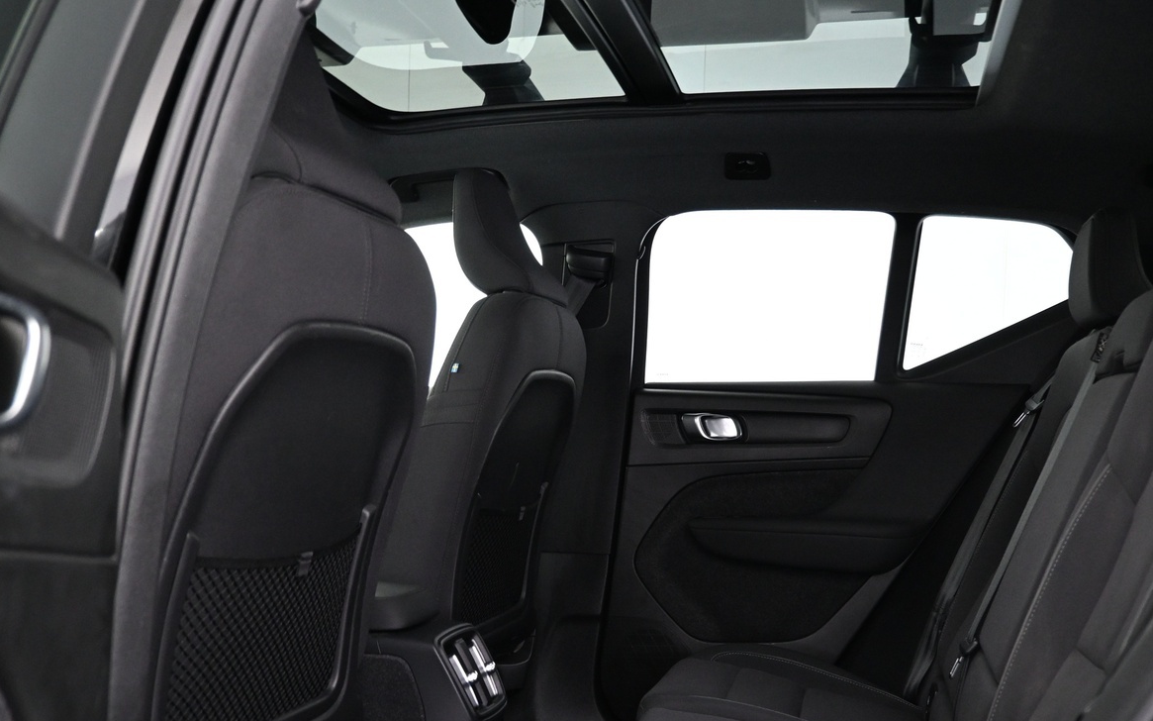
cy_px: 487
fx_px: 1068
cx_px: 657
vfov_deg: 36.8
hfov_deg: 56.5
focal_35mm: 34
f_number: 3.5
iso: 1600
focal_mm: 16
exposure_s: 1/13
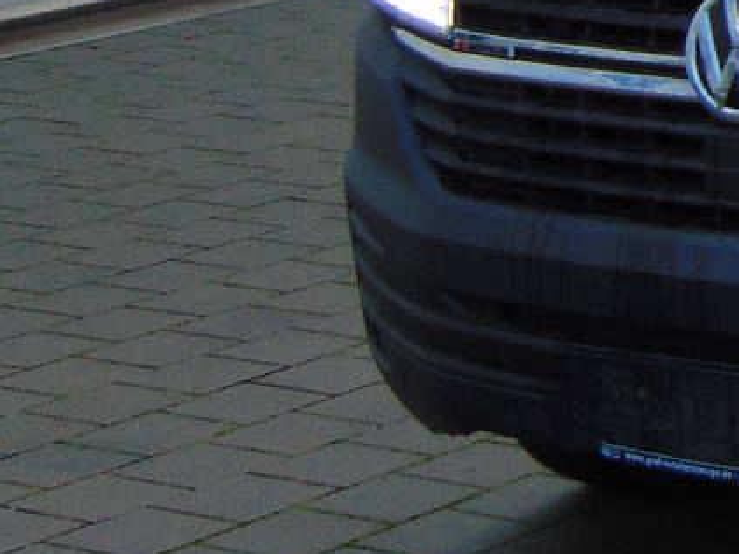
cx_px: 1403
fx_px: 4057
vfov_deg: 7.8
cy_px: -61
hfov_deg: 9.8
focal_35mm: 190
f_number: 3.5
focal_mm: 9
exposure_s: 1/400
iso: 80
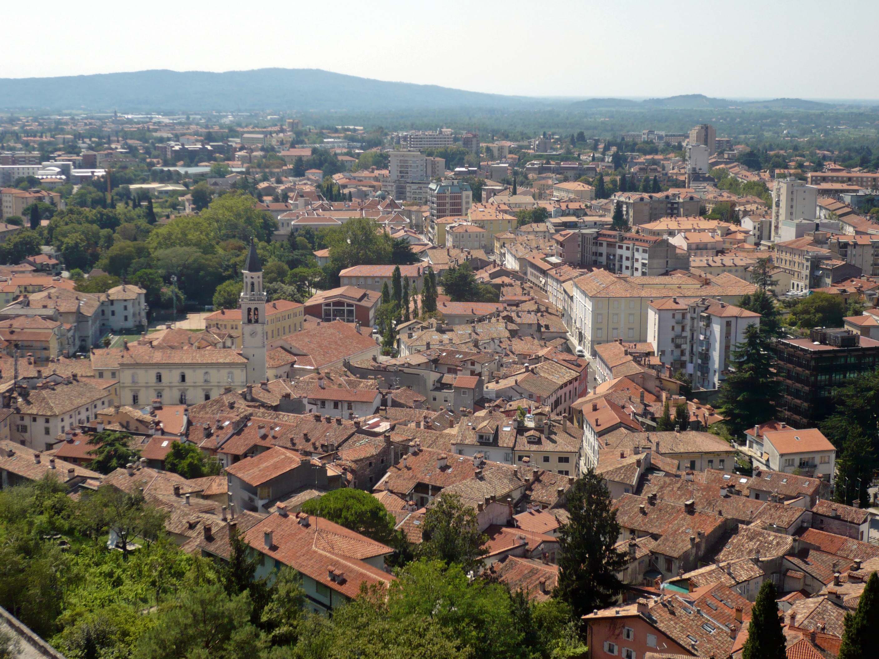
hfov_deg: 34.9
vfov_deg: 26.6
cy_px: 330
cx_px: 440
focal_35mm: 55
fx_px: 1397
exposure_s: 1/800
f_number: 3.5
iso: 100
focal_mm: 9.1
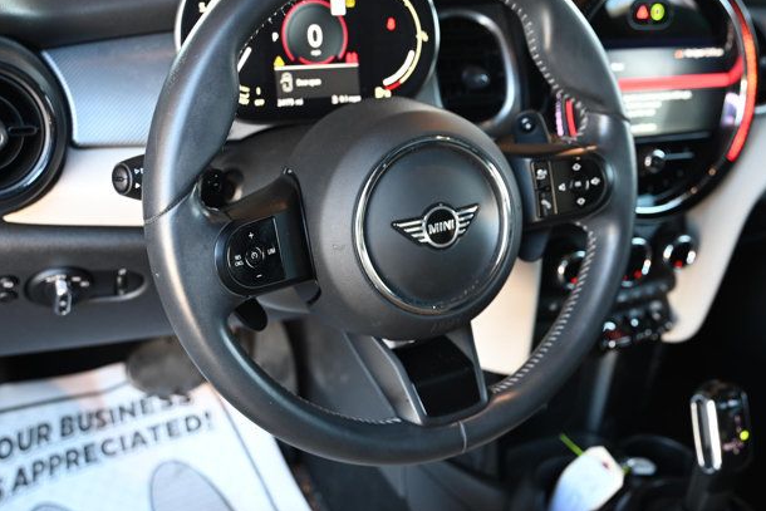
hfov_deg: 37.5
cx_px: 461
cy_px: 322
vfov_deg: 25.5
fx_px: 1124
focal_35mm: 53
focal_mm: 31.5
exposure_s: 1/50
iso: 640
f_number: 3.5
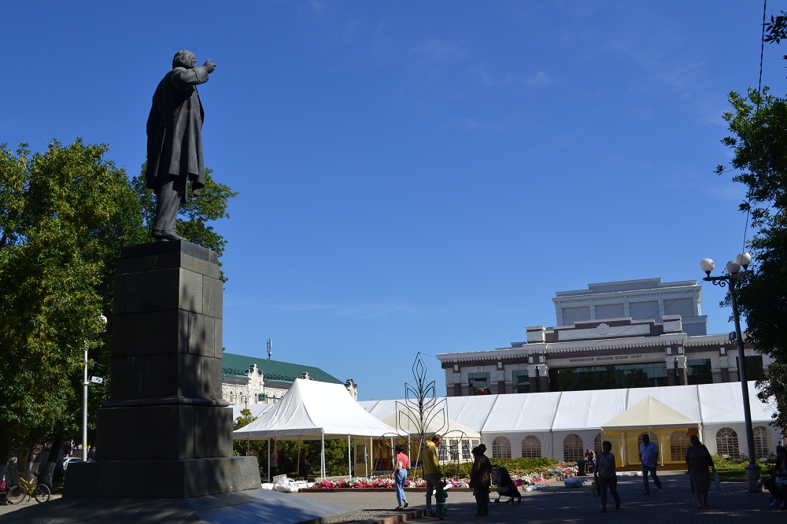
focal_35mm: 39
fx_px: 852
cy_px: 262
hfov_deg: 49.6
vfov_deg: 34.2
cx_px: 394
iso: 100
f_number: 9
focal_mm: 26
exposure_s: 1/320
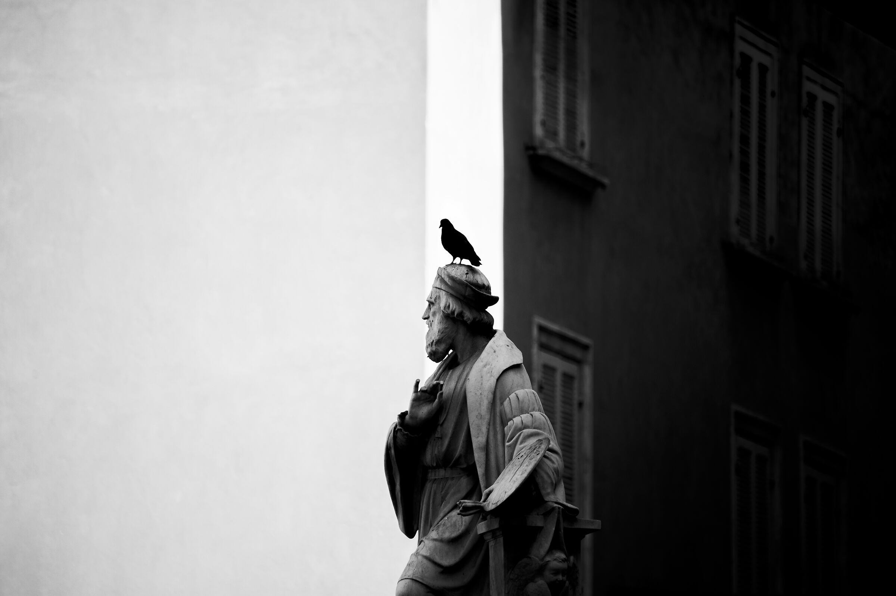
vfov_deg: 4.6
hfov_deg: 6.9
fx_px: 7462
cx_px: 448
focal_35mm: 300
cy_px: 298
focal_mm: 300
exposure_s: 1/1000
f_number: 5.6
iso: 400
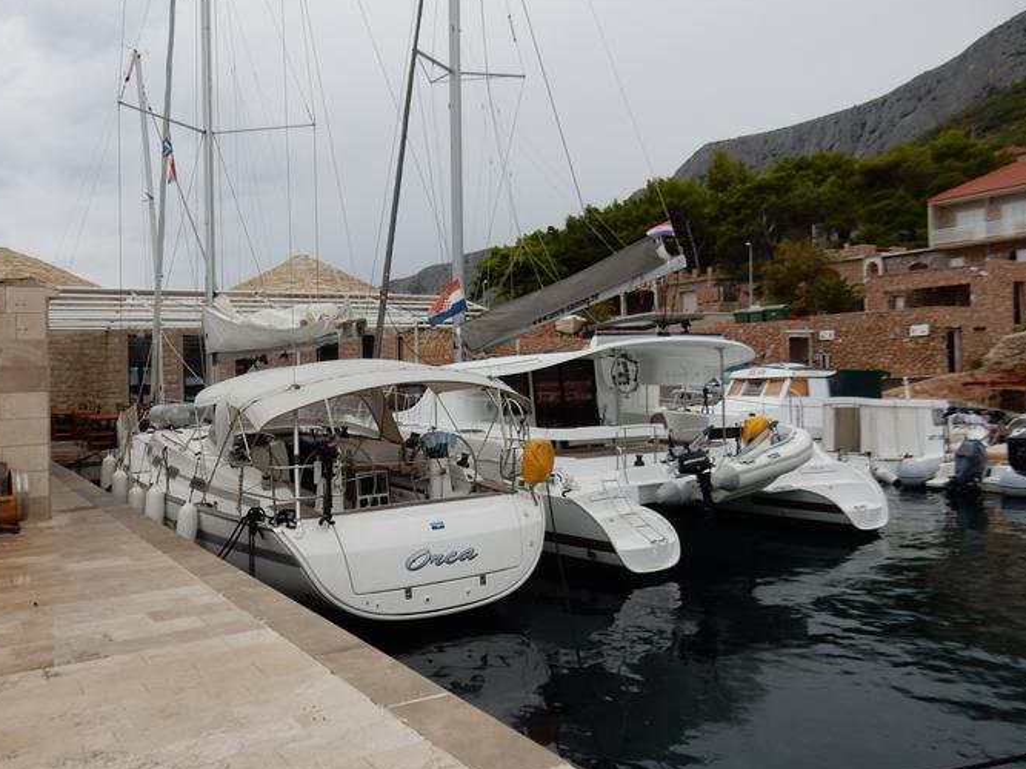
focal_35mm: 30
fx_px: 889
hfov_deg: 59.8
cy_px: 352
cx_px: 446
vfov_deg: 46.7
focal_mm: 4.5
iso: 125
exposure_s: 1/320
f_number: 3.7
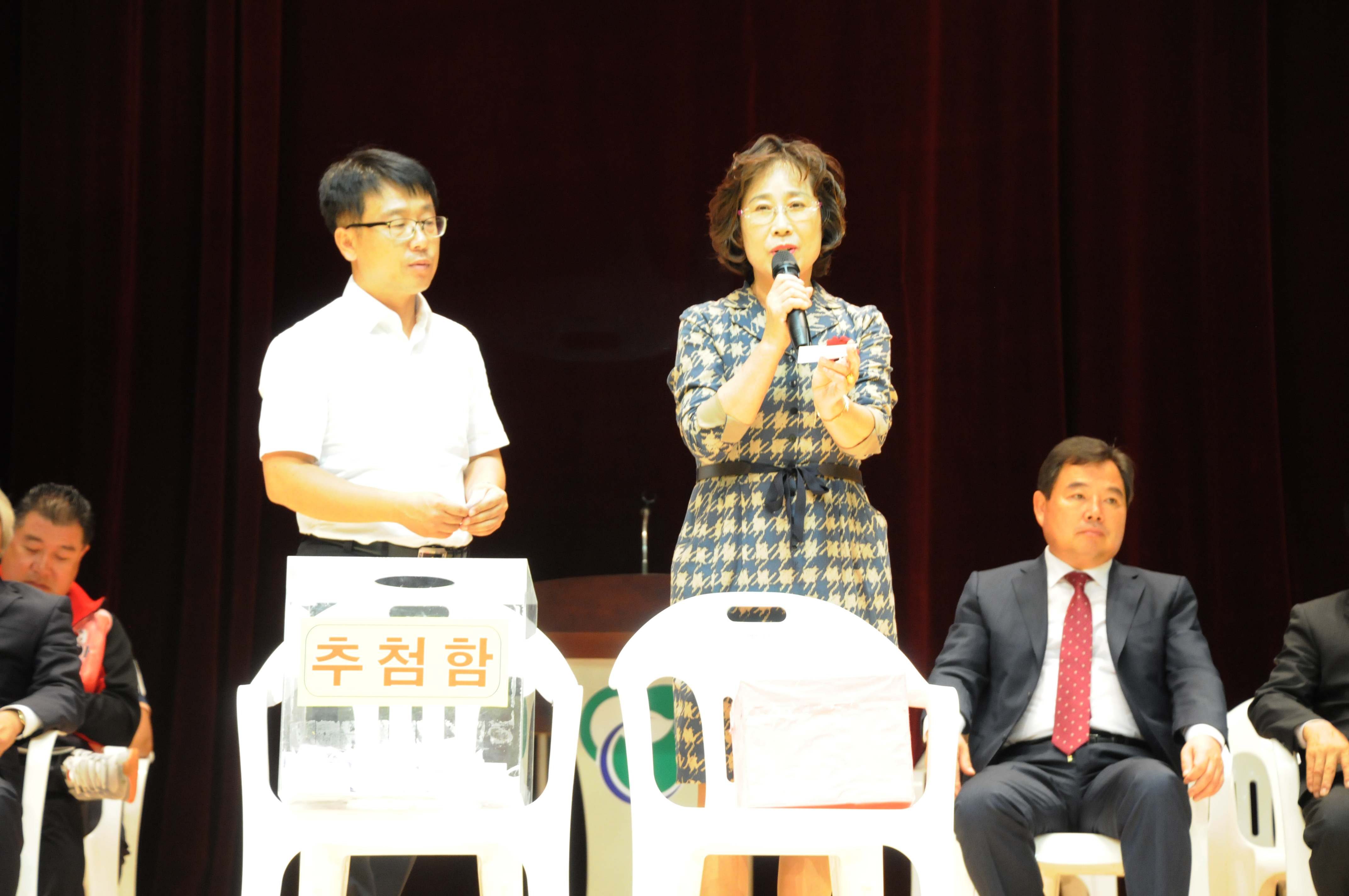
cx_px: 674
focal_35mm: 142
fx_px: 5333
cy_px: 448
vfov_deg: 9.6
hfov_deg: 14.4
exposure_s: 1/50
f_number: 5.3
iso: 1600
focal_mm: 95
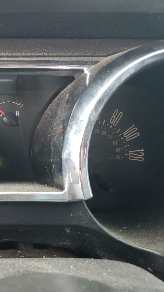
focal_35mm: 38
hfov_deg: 28.4
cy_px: 146
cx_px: -15
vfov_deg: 52.8
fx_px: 294
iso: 119
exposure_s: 1/60.2
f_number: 1.5
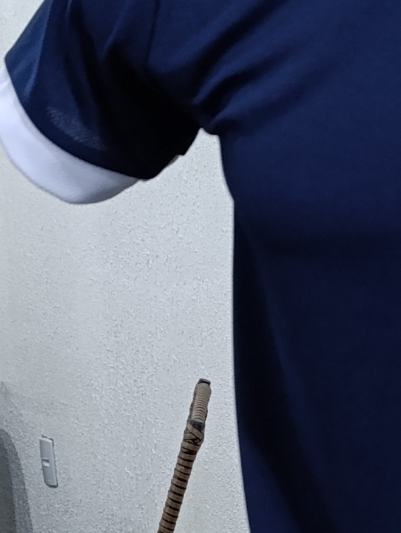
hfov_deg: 13.5
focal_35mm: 107
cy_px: 621
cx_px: 459
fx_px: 1649
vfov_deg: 17.6
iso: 1250
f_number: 1.6
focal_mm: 6.14
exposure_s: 1/60
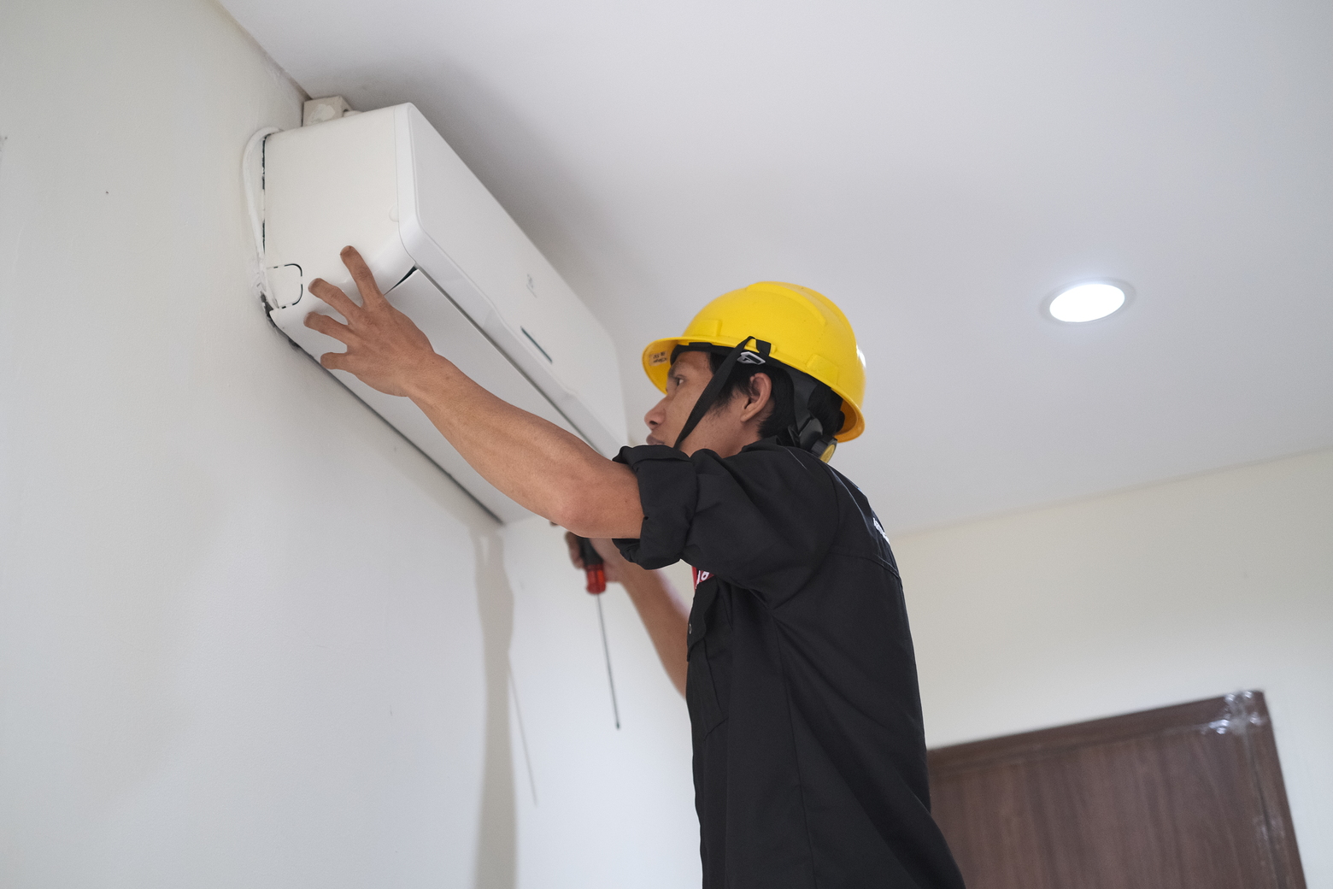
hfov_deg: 37.5
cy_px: 444
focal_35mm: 53
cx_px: 666
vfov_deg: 25.5
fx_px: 1962
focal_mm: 35
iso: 1600
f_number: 1.4
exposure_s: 1/125
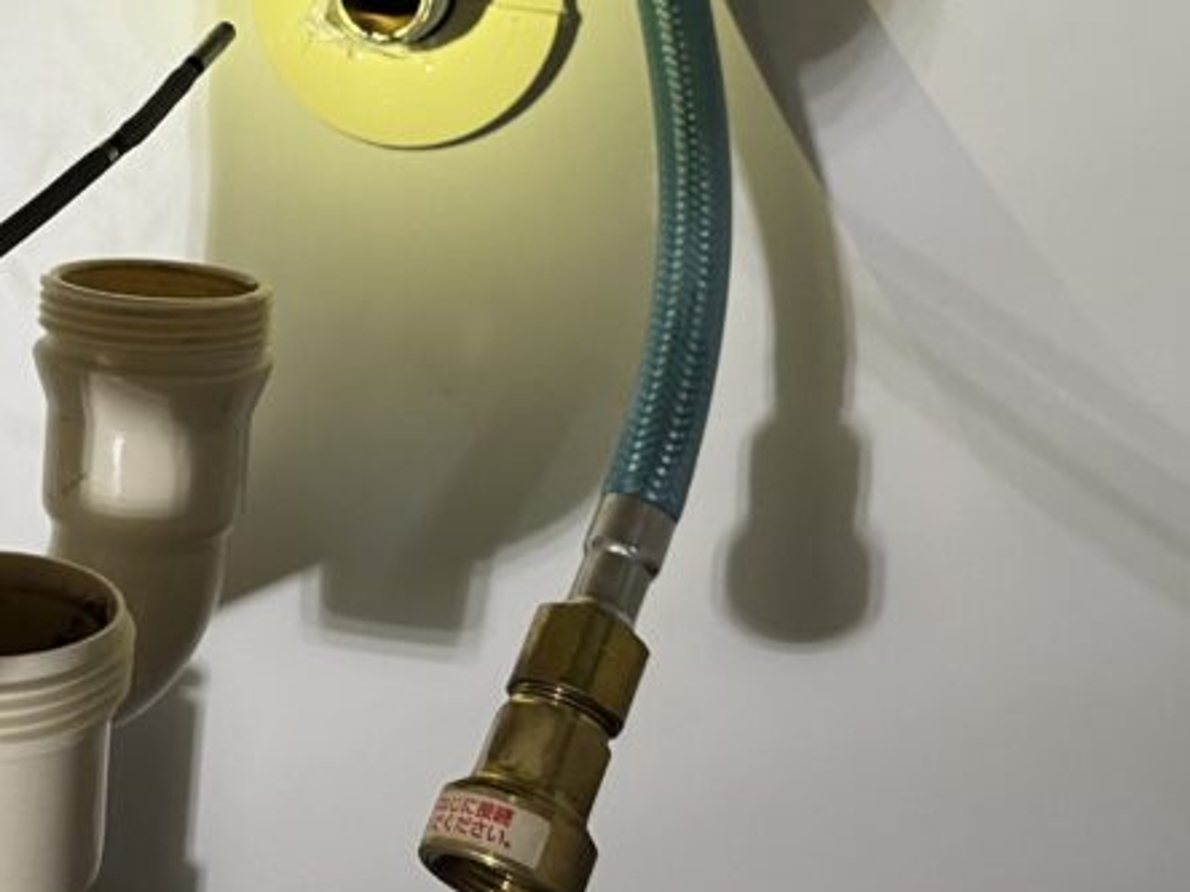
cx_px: 298
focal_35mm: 60
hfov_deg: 31.6
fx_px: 2063
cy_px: 193
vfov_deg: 24.1
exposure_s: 1/50
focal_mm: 5.1
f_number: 1.6
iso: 160
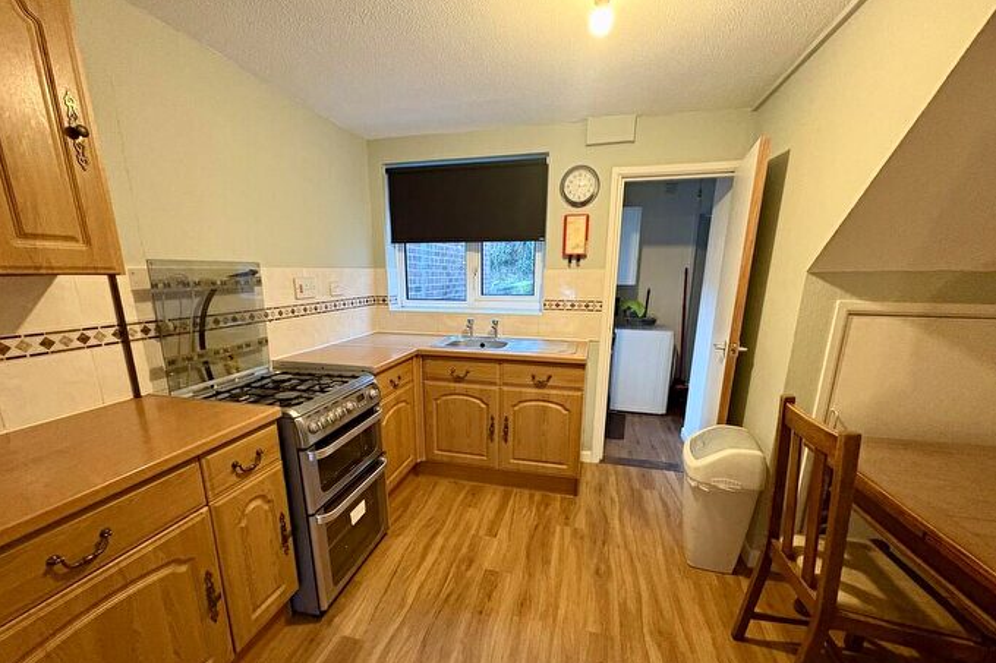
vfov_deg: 76.9
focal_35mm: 15
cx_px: 488
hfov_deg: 100.4
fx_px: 415
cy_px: 375
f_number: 2.2
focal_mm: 2.22
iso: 640
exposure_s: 1/50
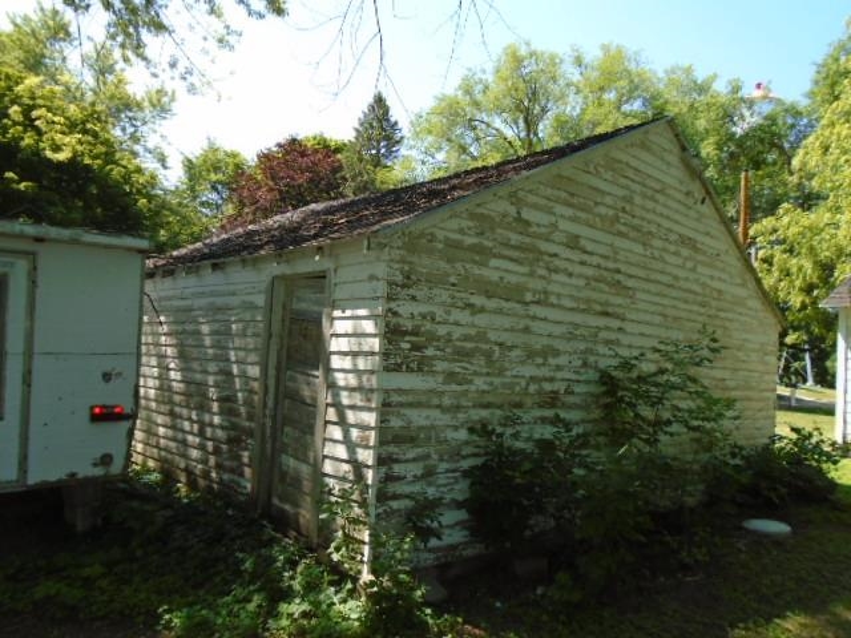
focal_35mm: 26
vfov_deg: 53.1
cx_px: 426
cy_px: 319
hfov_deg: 67.3
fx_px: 639
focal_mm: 4.6
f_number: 3.2
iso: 100
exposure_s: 1/320
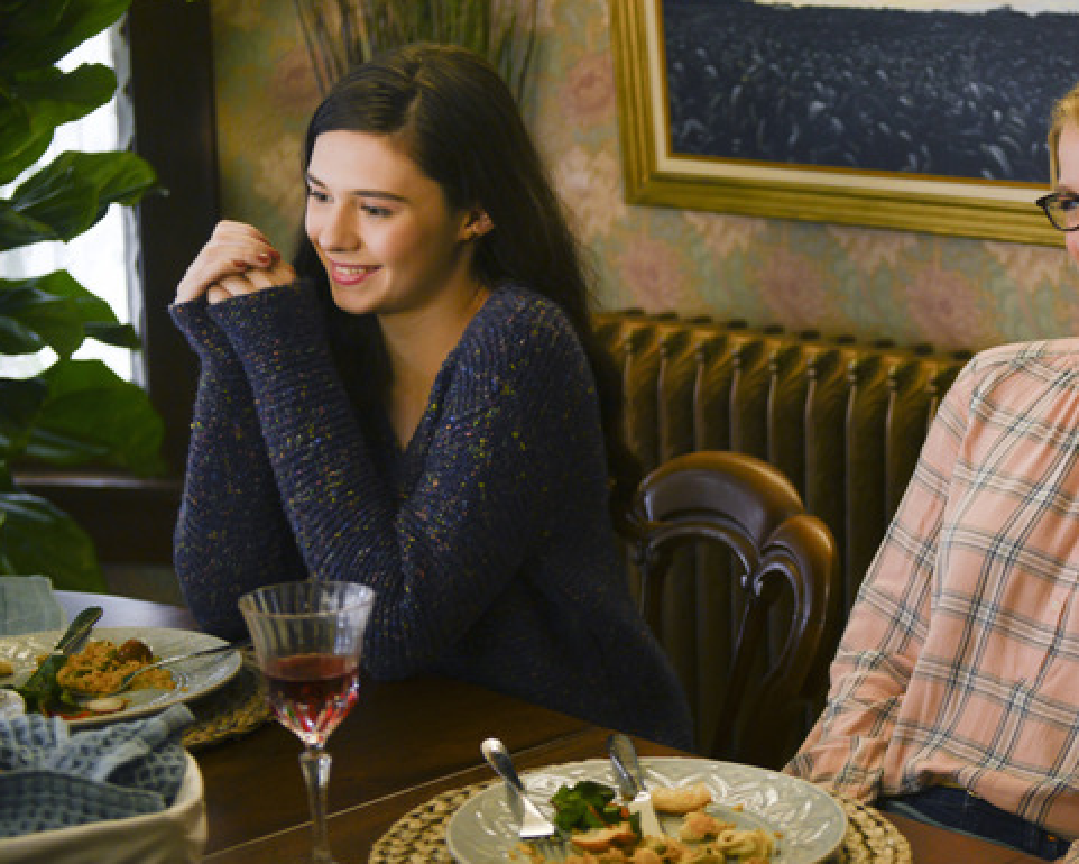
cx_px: 830
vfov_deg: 21.0
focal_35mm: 73
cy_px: 431
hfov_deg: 25.7
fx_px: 2332
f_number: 2.8
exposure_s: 1/125
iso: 1000
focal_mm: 48
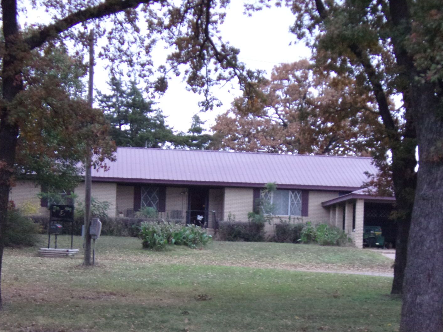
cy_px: 225
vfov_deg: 14.5
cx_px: 246
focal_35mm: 102
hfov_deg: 19.3
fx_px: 1305
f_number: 4.9
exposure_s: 1/34
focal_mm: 12.5
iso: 388
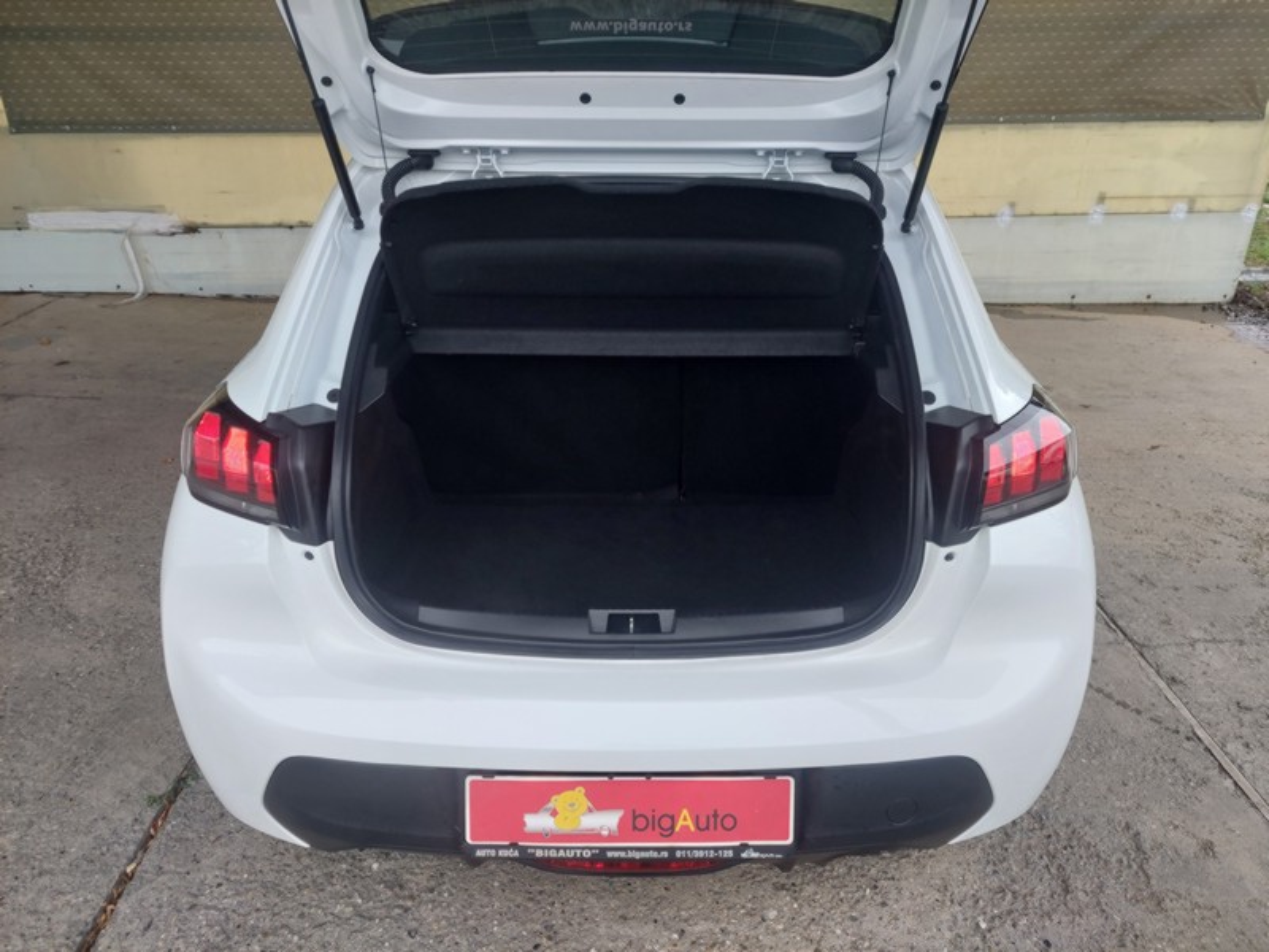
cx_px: 634
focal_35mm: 25
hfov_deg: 69.4
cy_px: 476
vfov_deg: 54.9
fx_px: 916
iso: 64
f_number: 1.8
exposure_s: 1/50
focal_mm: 5.23
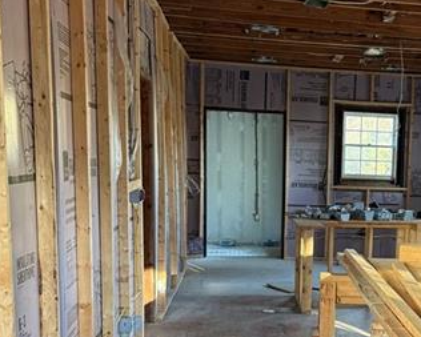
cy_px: 272
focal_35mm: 57
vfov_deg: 26.2
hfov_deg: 31.6
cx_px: 369
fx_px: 710
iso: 250
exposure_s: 1/60
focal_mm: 6.76
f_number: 1.78
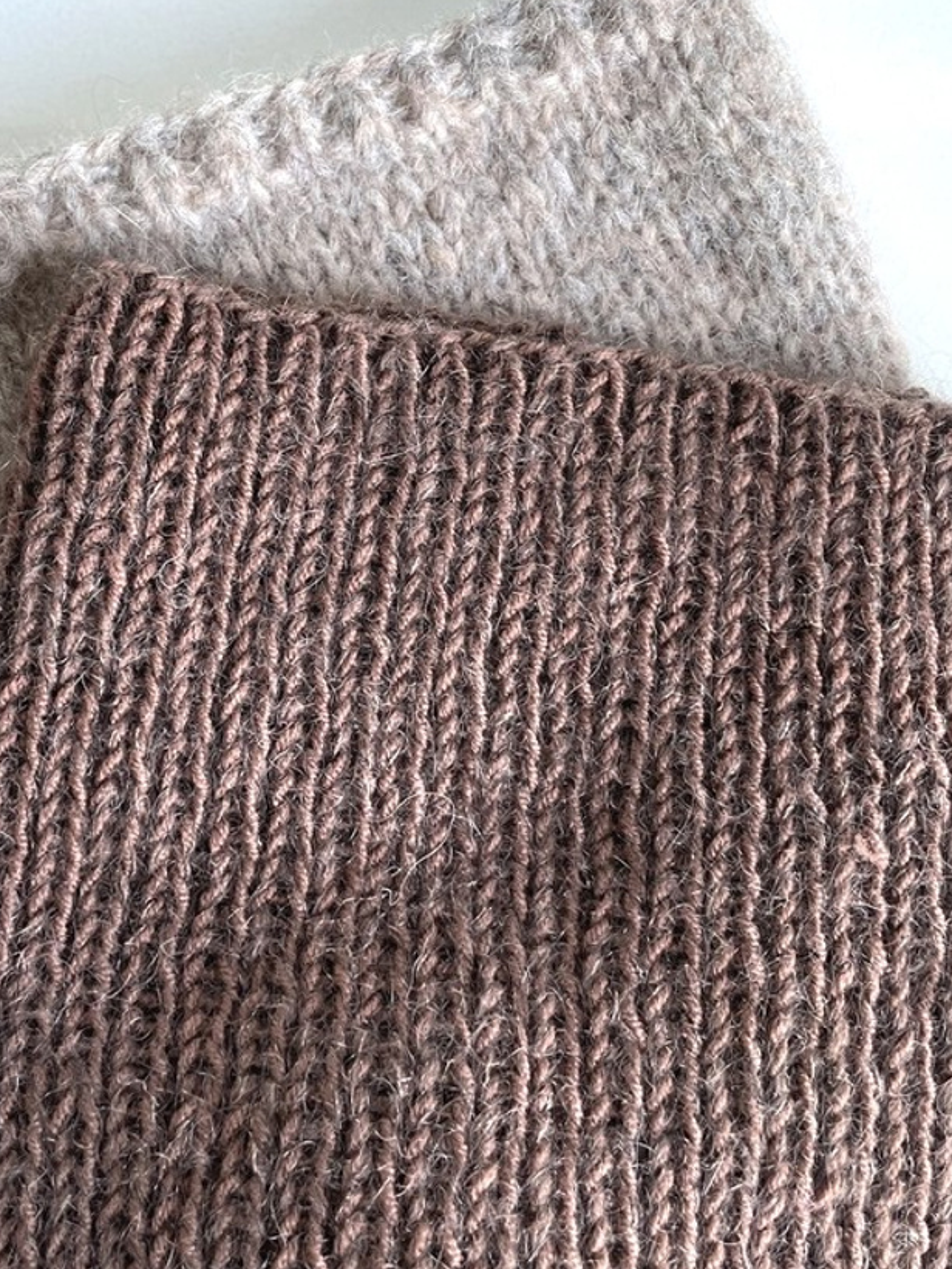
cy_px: 578
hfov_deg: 37.2
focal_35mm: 38
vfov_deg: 48.9
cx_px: 301
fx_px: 1393
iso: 125
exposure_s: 1/106
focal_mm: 4.2
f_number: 1.6
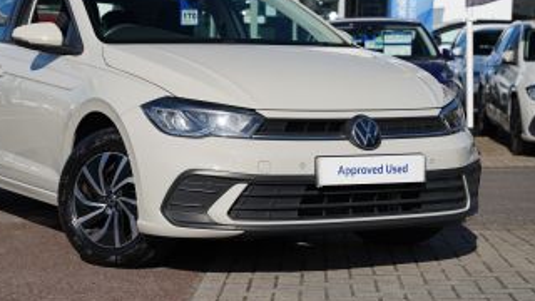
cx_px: 229
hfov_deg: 24.8
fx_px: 1213
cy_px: 90
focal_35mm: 86
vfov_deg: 14.1
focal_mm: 65.4
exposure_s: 1/640
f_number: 4.5
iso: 100
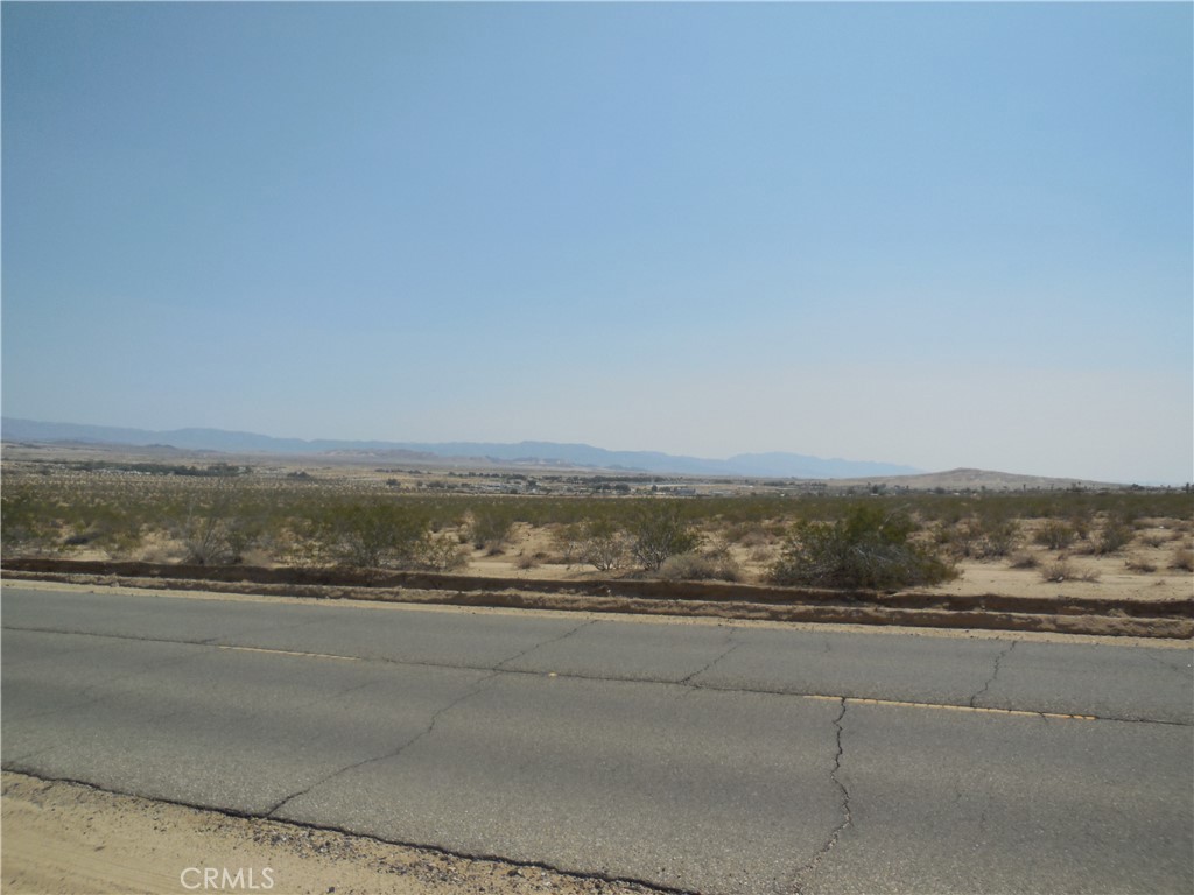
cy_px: 448
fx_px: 862
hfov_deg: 69.4
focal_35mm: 25
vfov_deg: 54.9
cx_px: 597
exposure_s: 1/1000
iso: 125
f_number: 6.2
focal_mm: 4.5
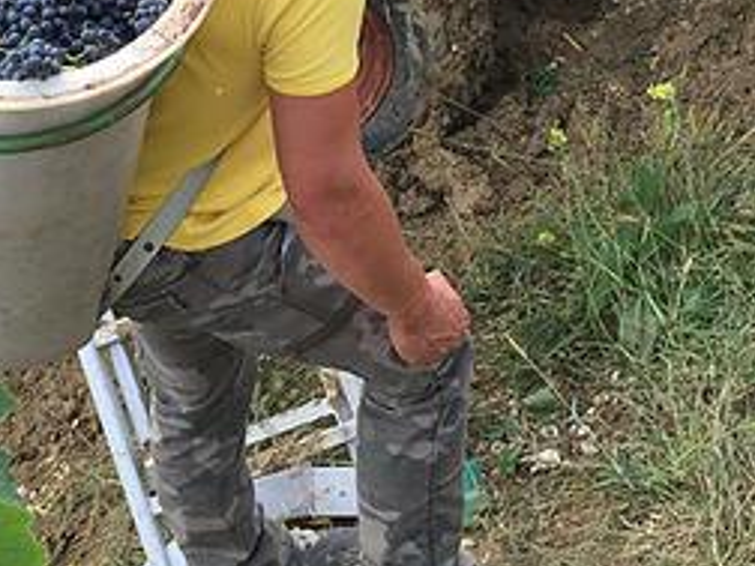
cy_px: -60
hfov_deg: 21.2
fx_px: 2007
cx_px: 234
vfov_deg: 15.6
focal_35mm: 92
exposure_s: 1/370
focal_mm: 4.15
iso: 32
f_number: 2.2
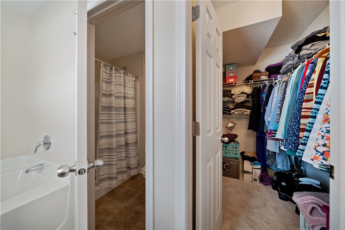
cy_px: 115
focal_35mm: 12
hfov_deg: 112.6
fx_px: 115
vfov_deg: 90.0
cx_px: 172
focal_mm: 12
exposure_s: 1/40
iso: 100
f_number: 3.2
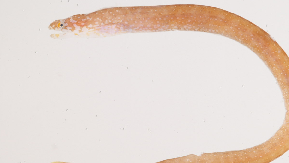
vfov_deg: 6.1
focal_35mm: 198
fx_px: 1517
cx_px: 147
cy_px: 99
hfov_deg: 10.9
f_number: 27
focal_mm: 105
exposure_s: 1/60
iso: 100
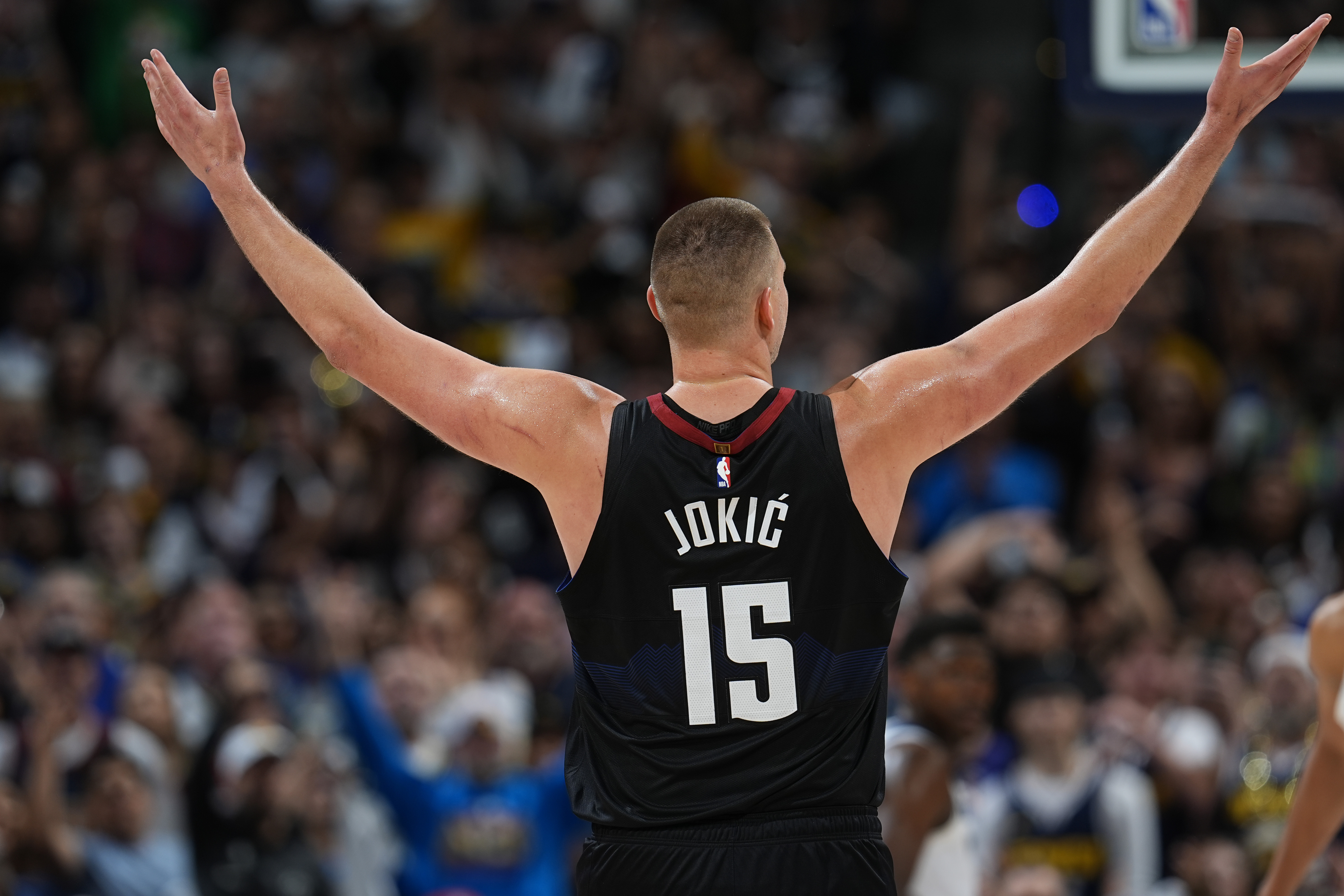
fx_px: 14932
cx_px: 672
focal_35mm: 400
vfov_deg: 3.4
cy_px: 448
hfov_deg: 5.2
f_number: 4
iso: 400
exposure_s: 1/1600
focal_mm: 400
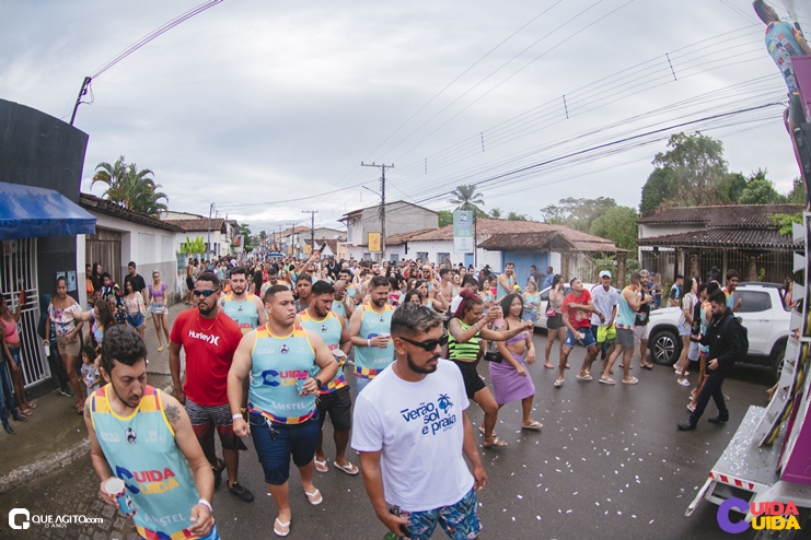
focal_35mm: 16
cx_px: 406
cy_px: 270
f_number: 2.8
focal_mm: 10.5
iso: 1600
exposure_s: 1/3200
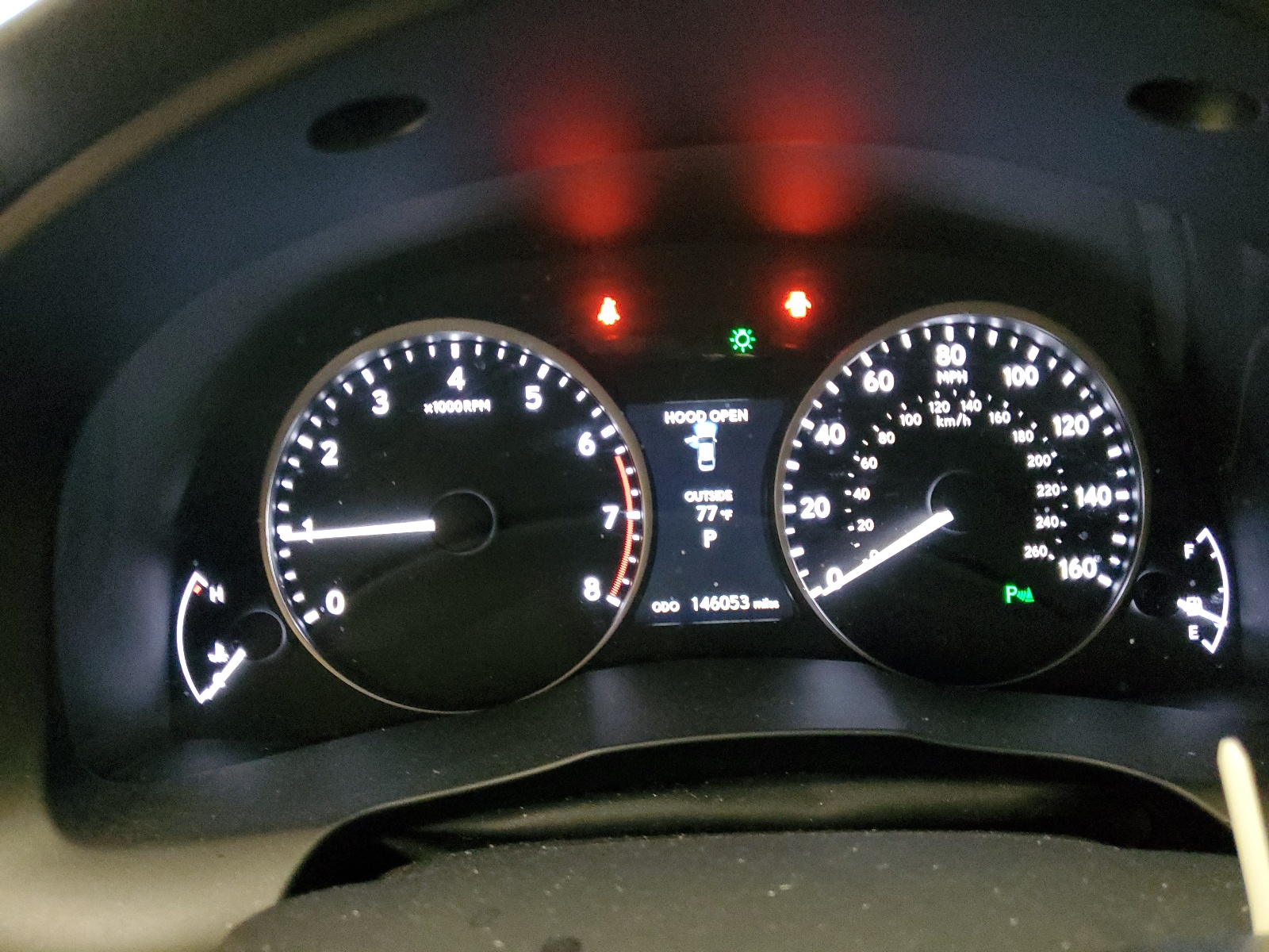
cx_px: 634
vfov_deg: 53.1
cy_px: 476
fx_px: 953
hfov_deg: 67.3
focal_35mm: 26
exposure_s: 1/17
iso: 658
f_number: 1.5
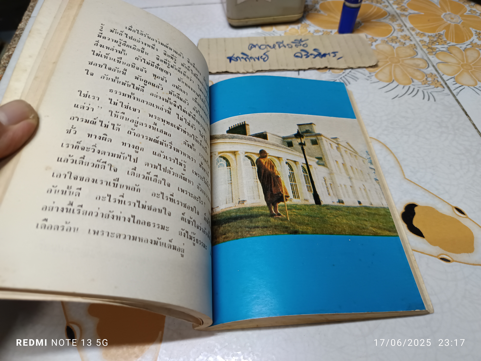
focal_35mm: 24
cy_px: 180
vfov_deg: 56.8
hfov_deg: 71.6
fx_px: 333
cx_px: 240
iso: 1137
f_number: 1.7
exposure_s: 1/33.3
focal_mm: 5.31
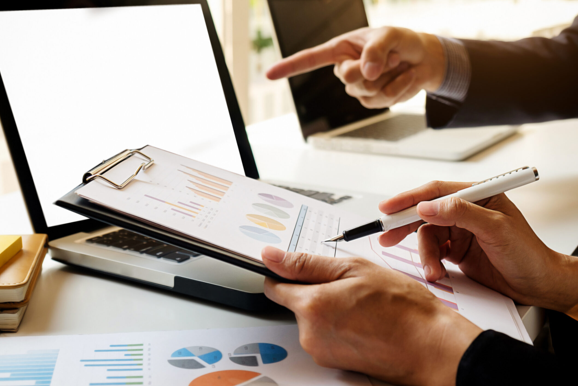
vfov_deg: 23.8
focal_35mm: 57
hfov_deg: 35.0
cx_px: 263
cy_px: 205
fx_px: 915
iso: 400
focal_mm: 31.5
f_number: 4.5
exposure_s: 1/180
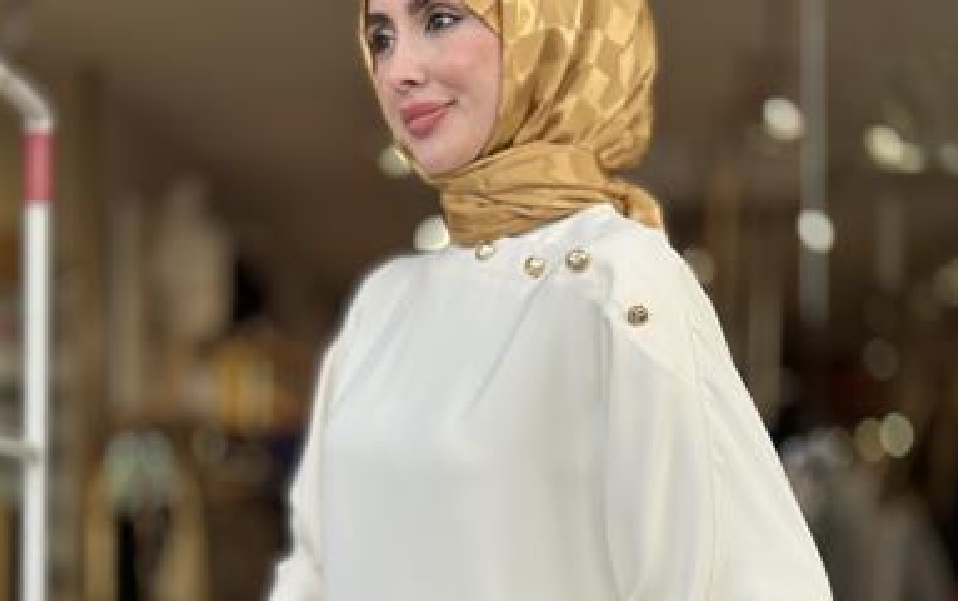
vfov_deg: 18.7
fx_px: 1803
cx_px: 480
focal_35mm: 69
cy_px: 491
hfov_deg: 29.8
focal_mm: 6.86
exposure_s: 1/1095
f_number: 1.78
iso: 80
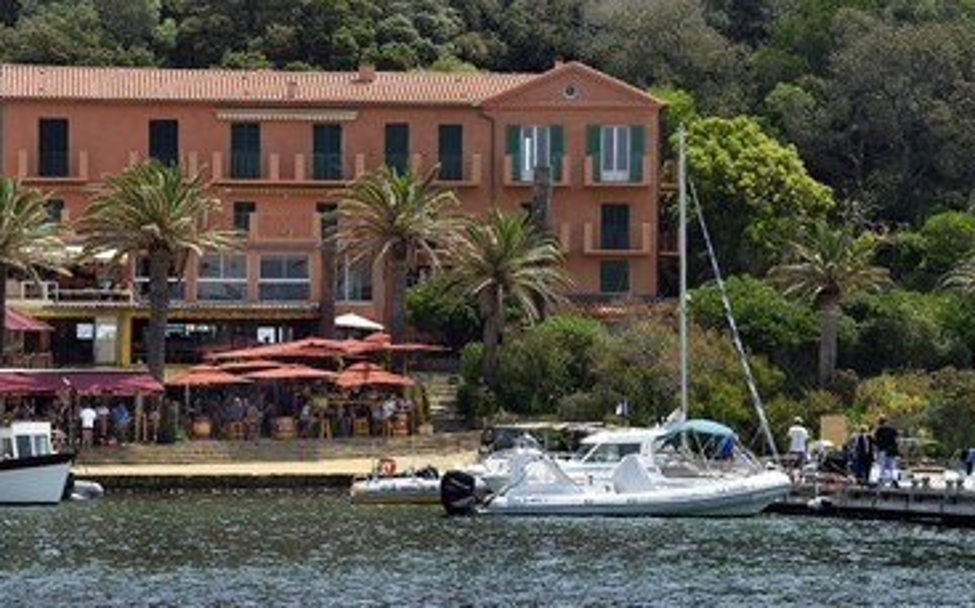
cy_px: 287
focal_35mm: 175
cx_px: 468
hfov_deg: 12.0
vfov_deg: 7.5
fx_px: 4648
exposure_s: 1/320
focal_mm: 150
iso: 200
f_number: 11
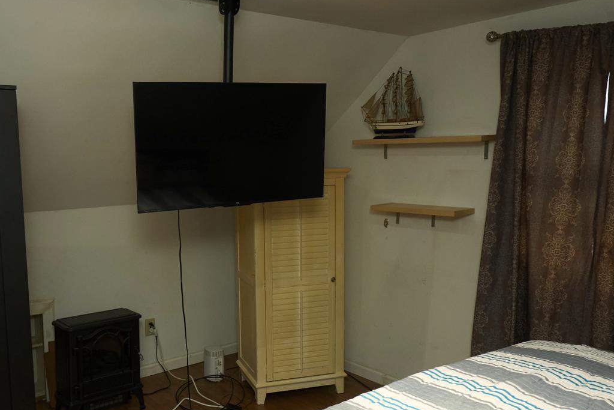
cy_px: 221
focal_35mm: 32
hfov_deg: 57.7
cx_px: 216
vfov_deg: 41.1
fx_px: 546
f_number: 5
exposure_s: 1/80
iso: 1600
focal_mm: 16
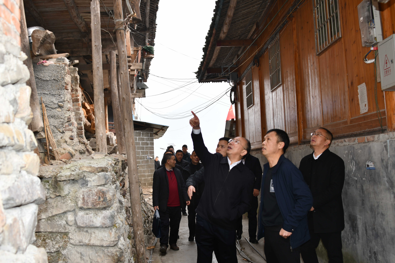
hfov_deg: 46.4
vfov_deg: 31.9
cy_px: 132
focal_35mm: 42
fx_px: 461
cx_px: 198
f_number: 4
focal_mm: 28
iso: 100
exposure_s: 1/250
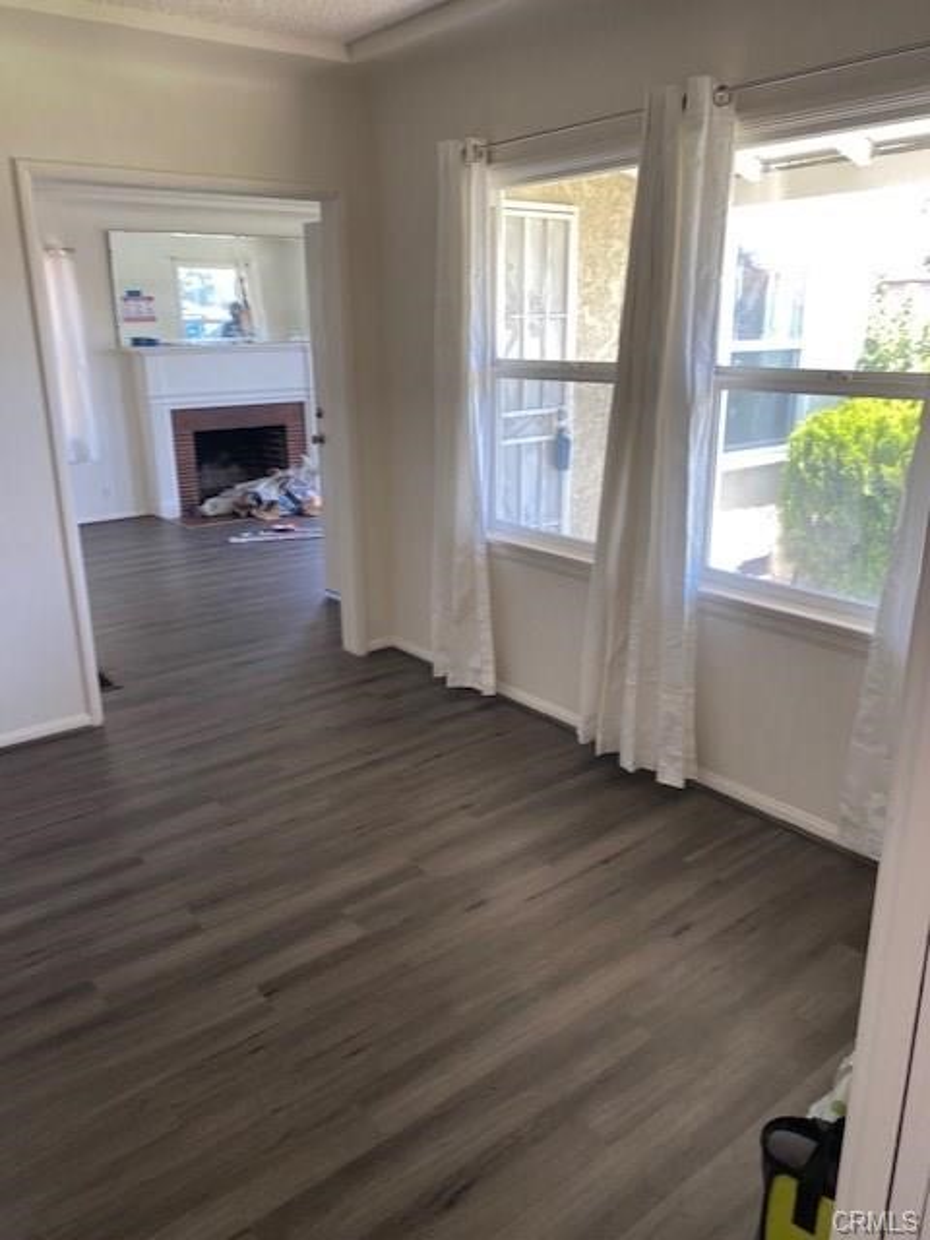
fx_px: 931
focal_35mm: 26
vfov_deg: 67.3
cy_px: 620
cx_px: 465
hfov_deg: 53.1
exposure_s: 1/120
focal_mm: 4.25
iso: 50
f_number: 1.8
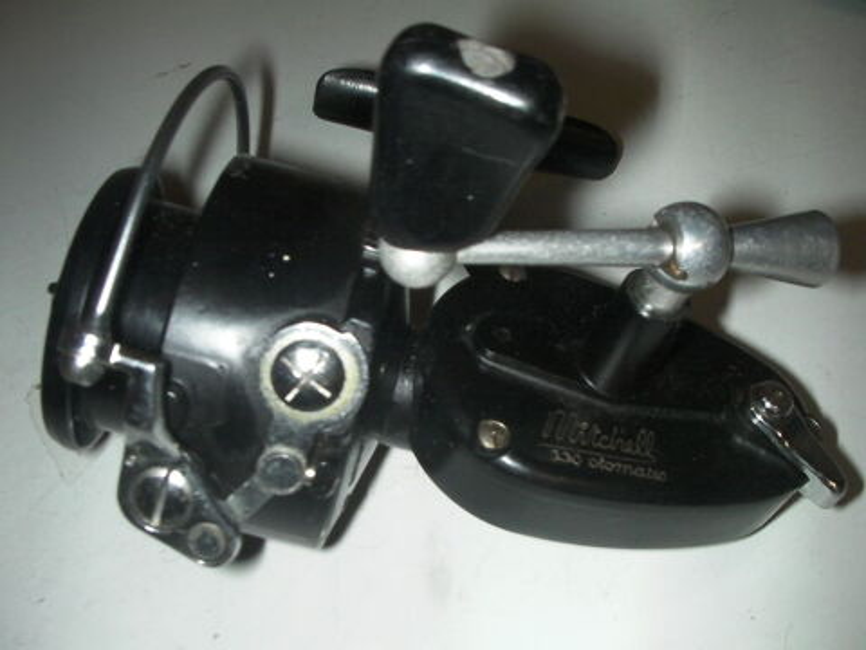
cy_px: 325
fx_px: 951
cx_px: 433
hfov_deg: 49.0
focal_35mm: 38
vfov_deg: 37.7
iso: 200
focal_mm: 6.3
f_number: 5.6
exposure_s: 1/30
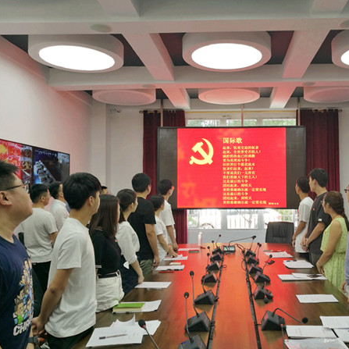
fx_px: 365
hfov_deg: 50.3
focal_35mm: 32
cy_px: 175
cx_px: 229
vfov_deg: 51.1
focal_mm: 4.5
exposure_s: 1/50
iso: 80
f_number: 2.2
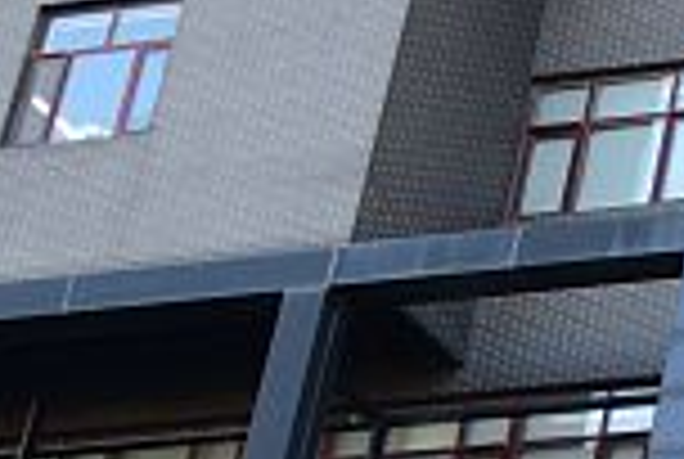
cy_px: 682
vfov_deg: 7.2
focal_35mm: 189
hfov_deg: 9.1
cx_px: 1940
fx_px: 3598
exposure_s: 1/80
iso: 250
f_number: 7.1
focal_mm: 24
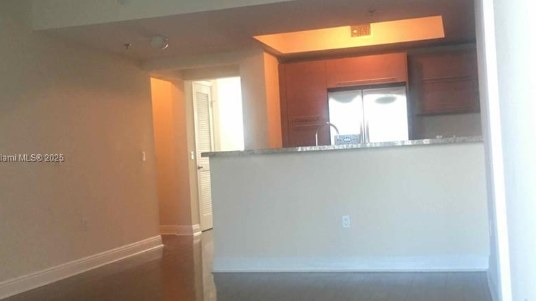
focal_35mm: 49
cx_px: 249
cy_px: 158
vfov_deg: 24.4
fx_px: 696
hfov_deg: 42.1
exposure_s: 1/30
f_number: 2.2
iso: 125
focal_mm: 4.15
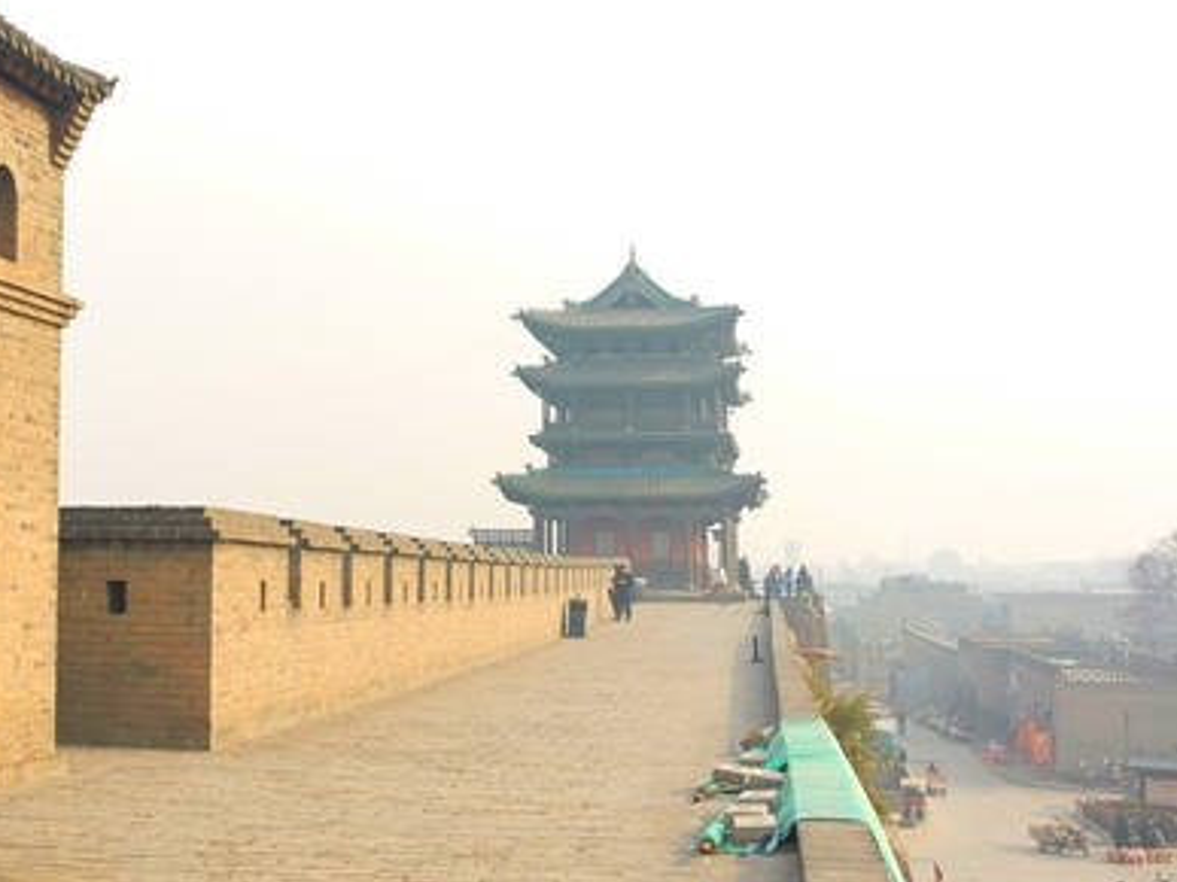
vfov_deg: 25.2
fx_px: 1971
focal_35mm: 58
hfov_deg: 32.8
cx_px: 356
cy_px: 433
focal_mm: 22
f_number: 4
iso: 100
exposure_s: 1/100
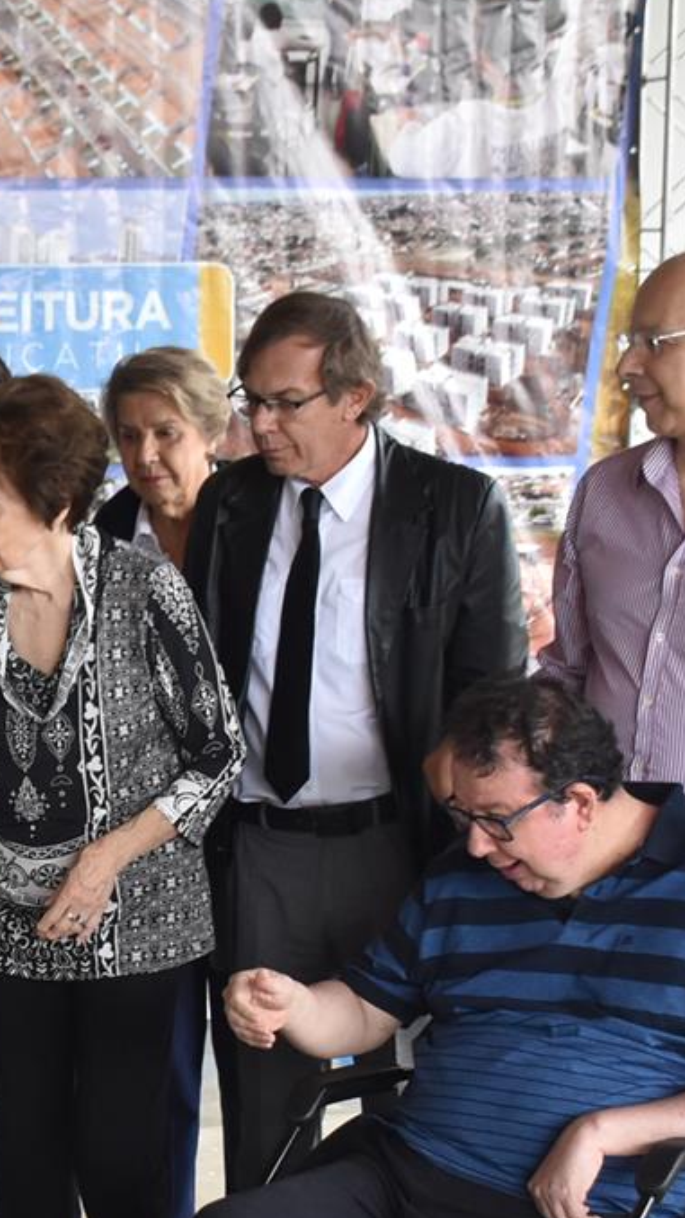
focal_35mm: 90
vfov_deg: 23.6
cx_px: -215
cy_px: 774
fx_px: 2905
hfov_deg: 13.0
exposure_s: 1/100
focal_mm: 24
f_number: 5
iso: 800
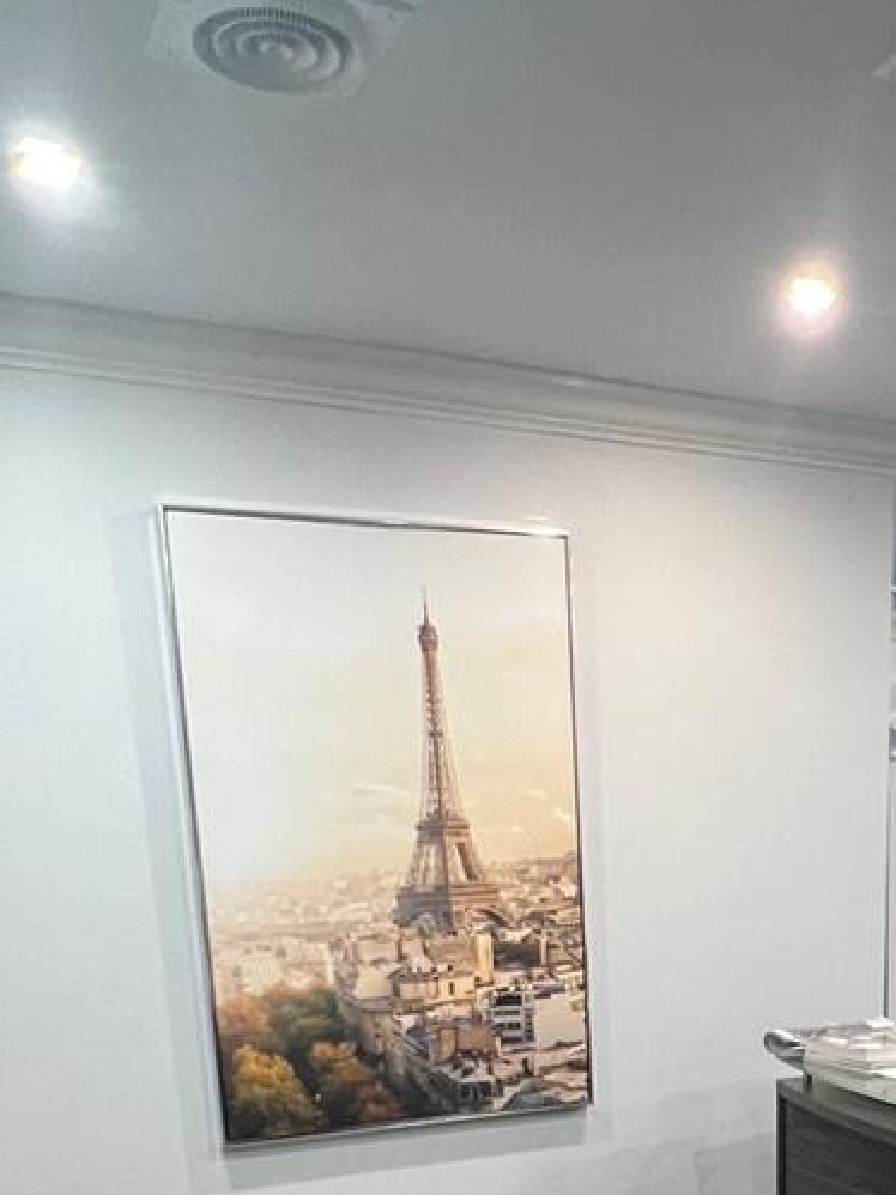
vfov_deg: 40.6
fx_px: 1381
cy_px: 1209
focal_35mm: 40
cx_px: 656
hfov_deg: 35.3
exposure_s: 1/60
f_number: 1.8
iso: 250
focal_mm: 1.57
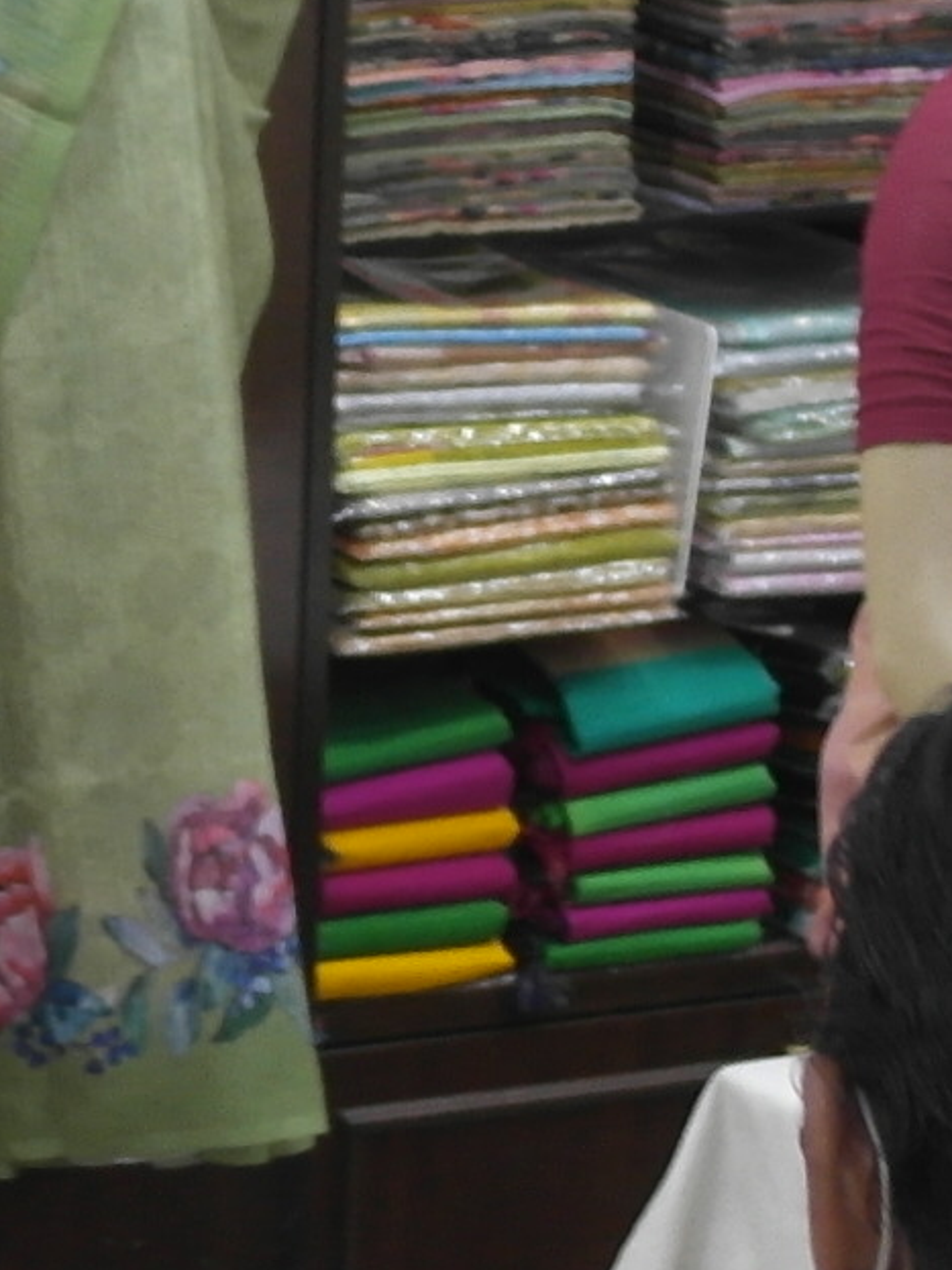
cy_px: 477
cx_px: -410
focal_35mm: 180
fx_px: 6603
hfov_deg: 8.1
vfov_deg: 11.0
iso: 400
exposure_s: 1/40
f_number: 3.5
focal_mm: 20
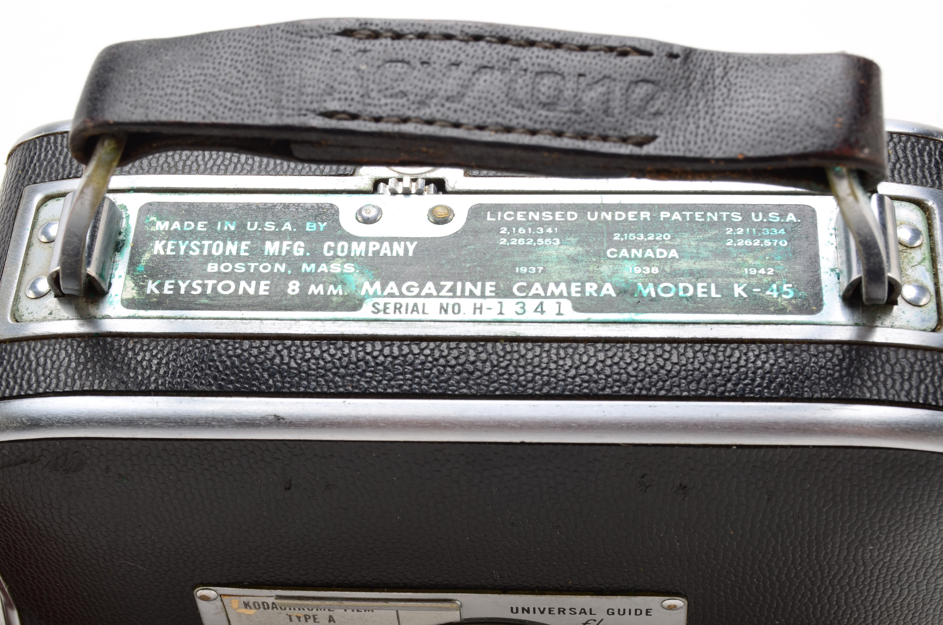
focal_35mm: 82
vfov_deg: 16.5
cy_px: 312
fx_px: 2157
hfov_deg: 24.7
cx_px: 472
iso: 100
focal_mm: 55
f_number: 18
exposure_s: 1/160
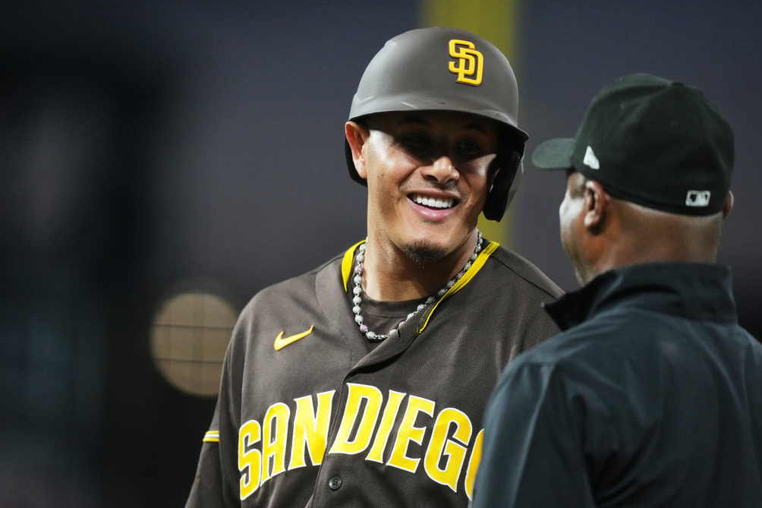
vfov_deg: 2.2
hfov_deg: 3.4
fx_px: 12951
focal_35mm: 612
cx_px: 383
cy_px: 250
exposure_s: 1/1600
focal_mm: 600
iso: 5000
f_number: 4
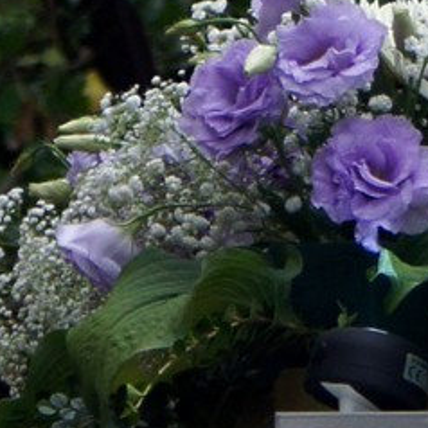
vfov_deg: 4.0
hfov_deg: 4.0
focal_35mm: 431
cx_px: 651
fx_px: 6029
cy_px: -345
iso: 250
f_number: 5.6
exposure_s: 1/125
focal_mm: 70
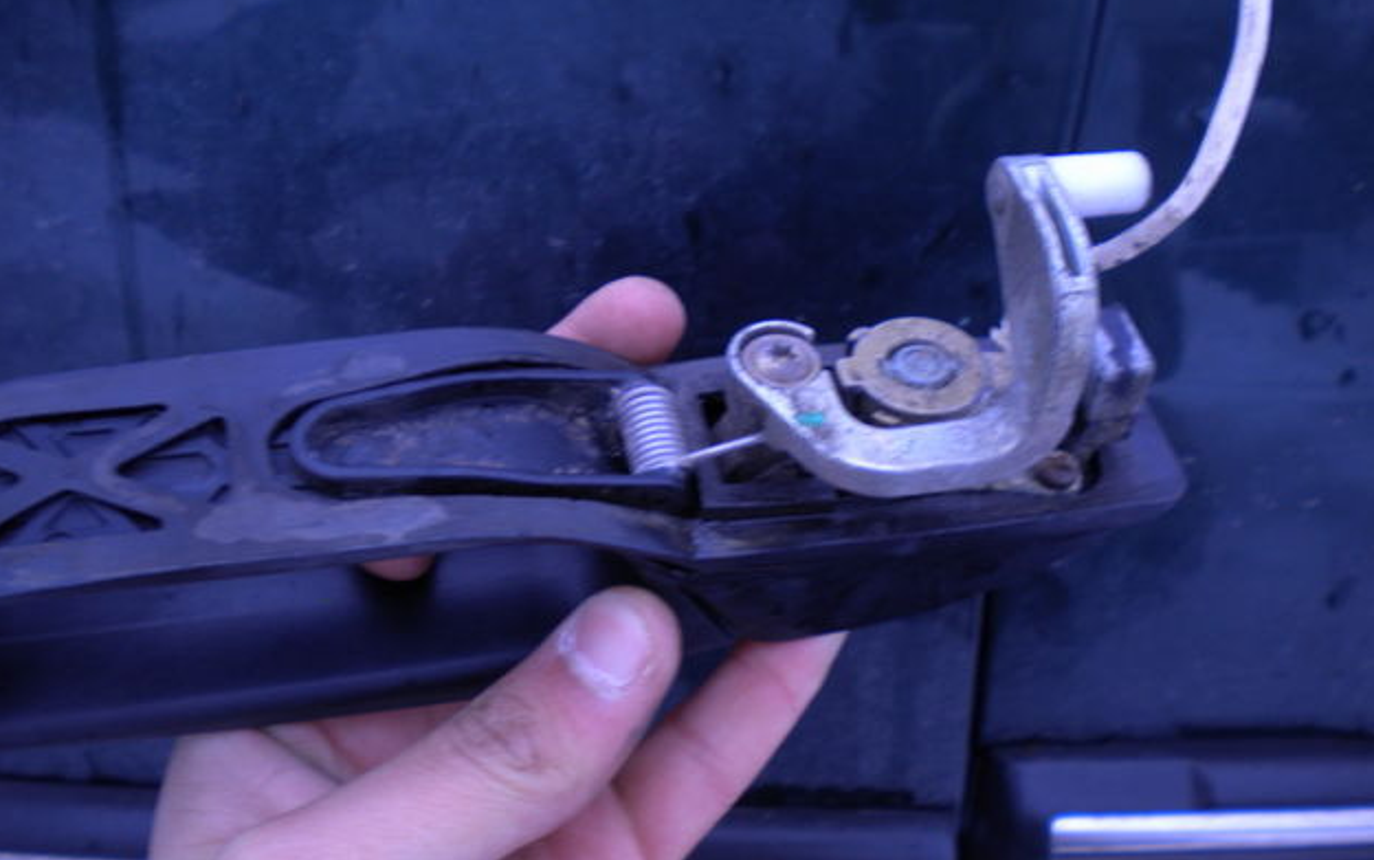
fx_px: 1423
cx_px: 682
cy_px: 493
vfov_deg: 33.5
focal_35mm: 38
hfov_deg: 51.5
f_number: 3.1
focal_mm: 6.3
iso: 80
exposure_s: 1/13.3
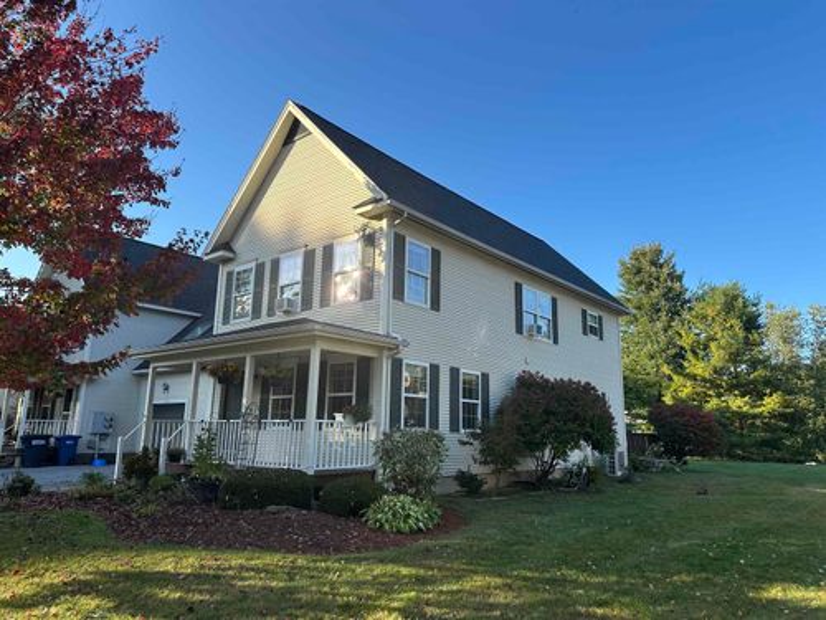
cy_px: 310
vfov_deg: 56.8
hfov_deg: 71.6
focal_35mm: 24
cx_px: 413
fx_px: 573
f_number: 1.78
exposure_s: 1/1541
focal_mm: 6.86
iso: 80
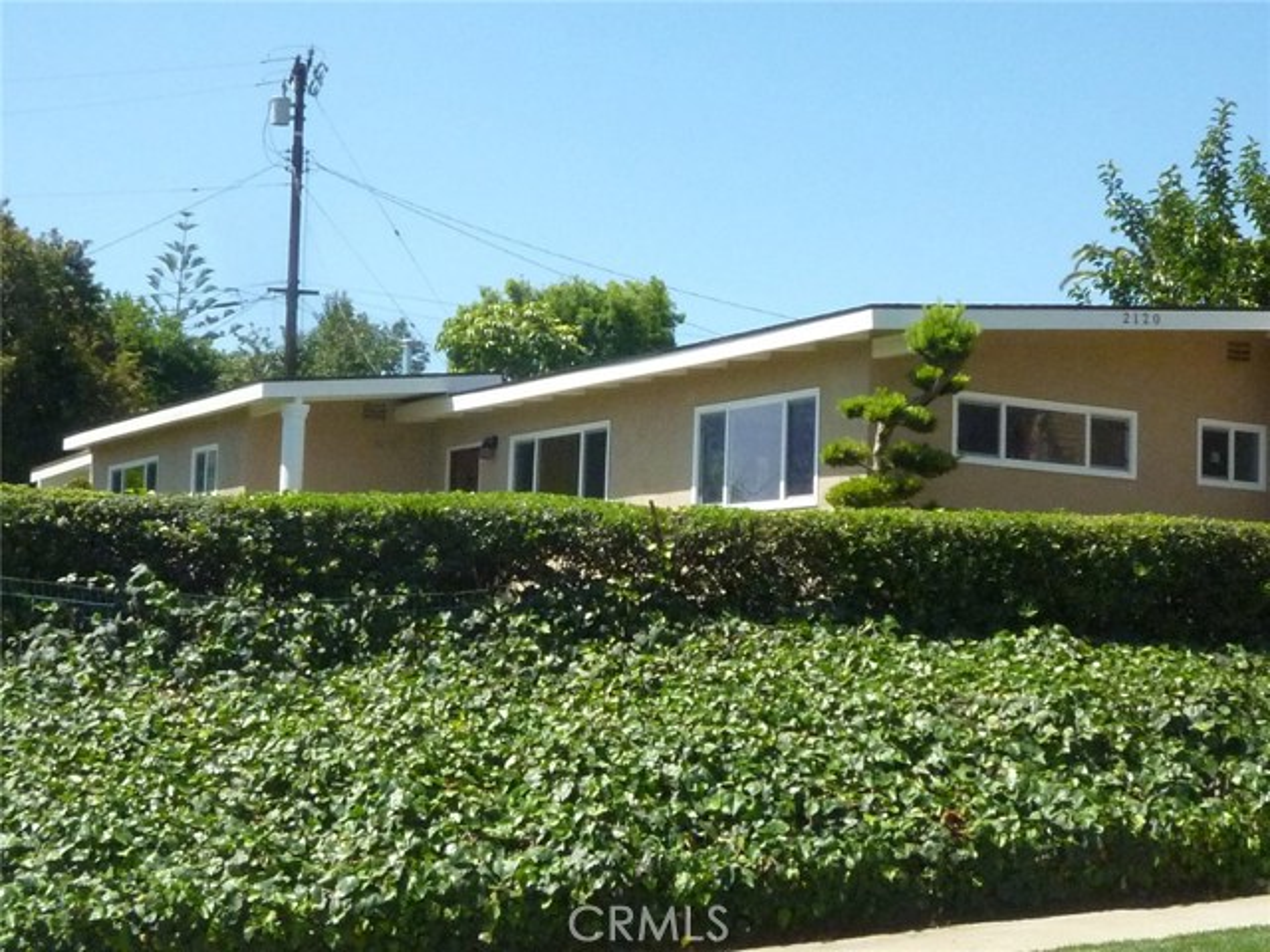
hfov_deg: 32.7
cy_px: 476
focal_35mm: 59
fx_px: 2165
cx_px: 635
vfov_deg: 24.8
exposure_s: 1/800
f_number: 6.3
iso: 400
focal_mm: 5.3
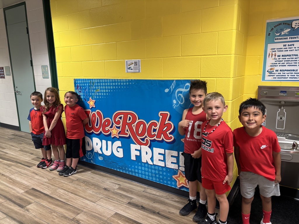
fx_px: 225
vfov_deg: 53.1
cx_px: 150
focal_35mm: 26
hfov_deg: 67.3
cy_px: 112
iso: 250
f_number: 1.6
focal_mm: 5.96
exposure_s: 1/45
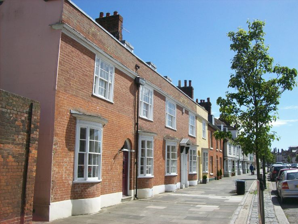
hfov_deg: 51.3
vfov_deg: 39.7
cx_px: 149
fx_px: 310
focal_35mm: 36
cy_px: 112
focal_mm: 6
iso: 80
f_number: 4.8
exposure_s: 1/566
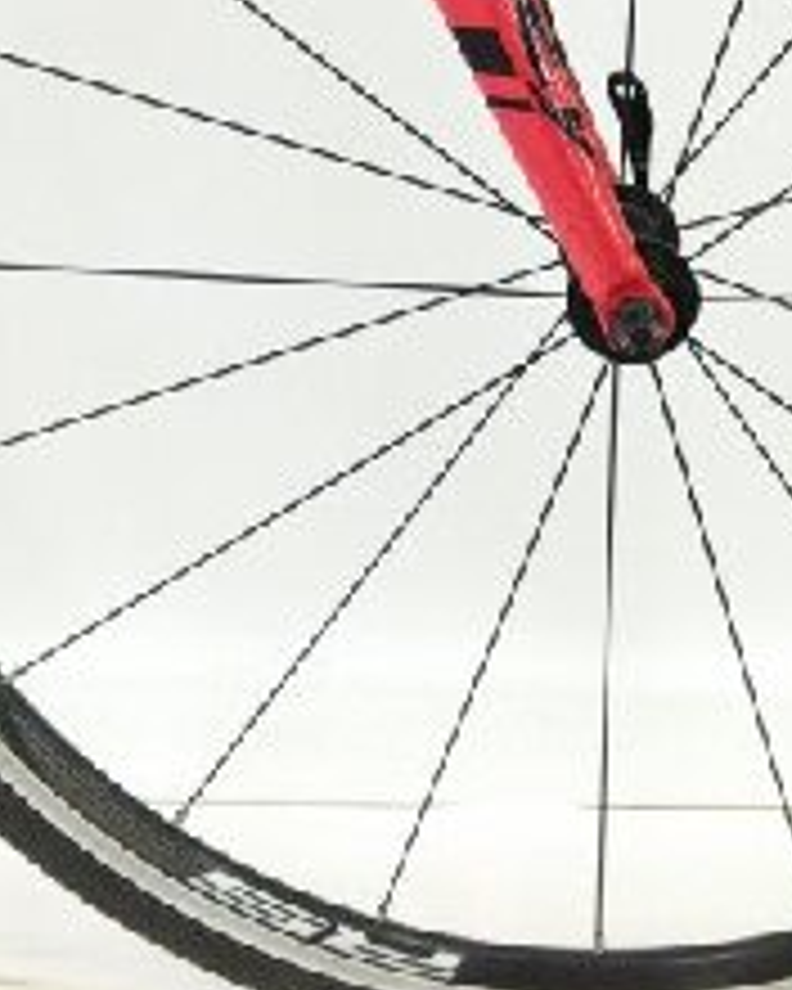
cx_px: 549
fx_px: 2110
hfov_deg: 21.2
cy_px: 144
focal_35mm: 72
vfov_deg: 25.8
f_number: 1.79
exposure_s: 1/700
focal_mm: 4.71
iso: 1200
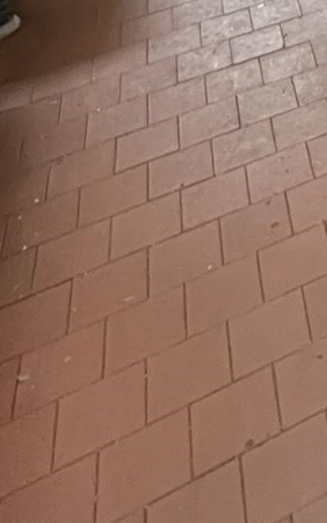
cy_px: -240
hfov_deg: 17.0
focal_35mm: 55
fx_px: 783
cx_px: 665
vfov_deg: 27.2
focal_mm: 1.57
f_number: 1.8
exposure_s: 1/60
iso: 640
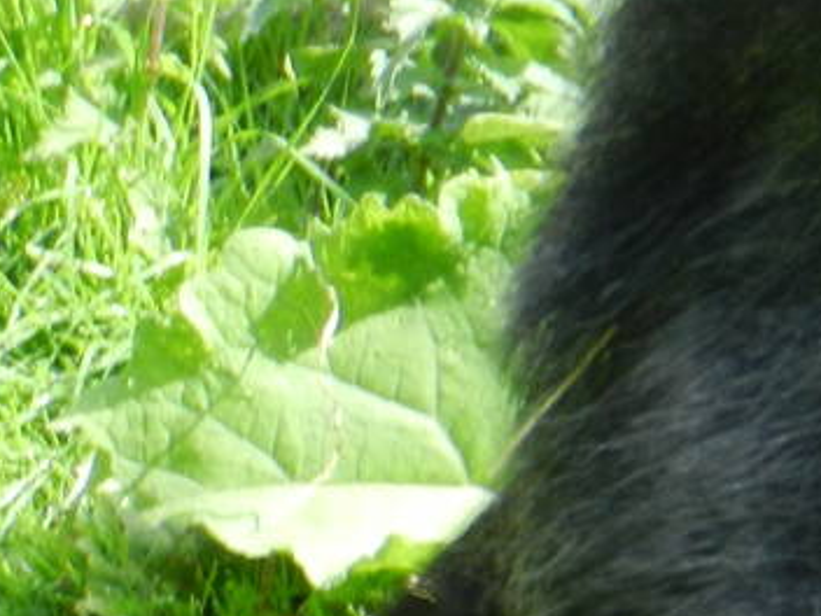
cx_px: 1285
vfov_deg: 1.0
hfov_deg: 1.3
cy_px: 198
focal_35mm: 1546
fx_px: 36667
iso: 160
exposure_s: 1/100
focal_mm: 60.5
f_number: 5.5
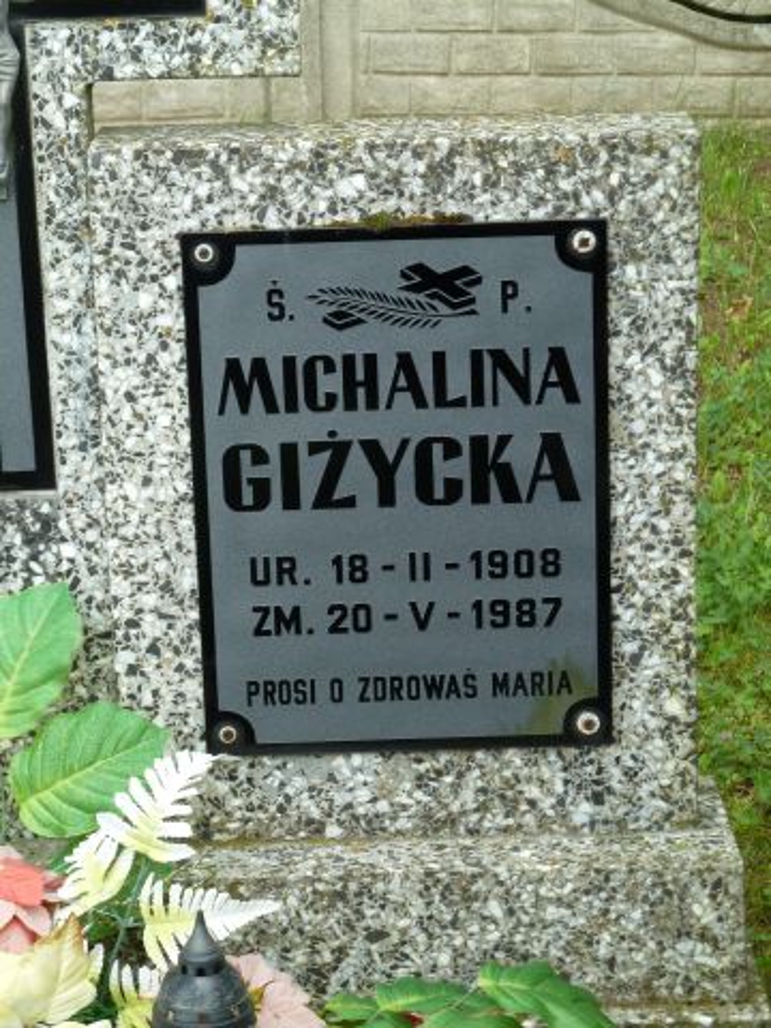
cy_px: 514
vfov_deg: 18.9
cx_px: 386
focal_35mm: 104
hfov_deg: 14.2
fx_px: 3089
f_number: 4.3
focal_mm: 17
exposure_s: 1/50
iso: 80
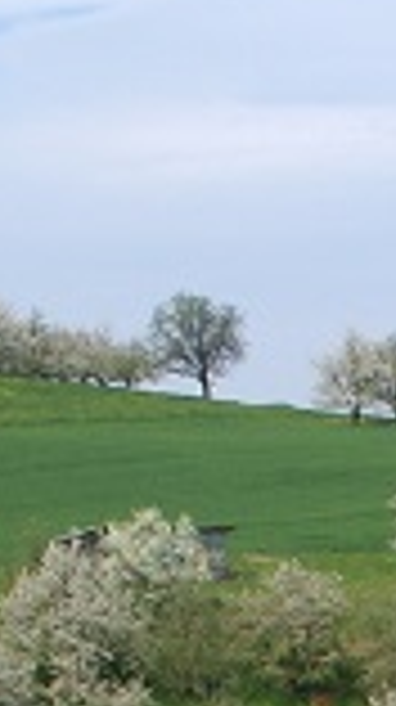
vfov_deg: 10.4
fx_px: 3706
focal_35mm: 198
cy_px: 1138
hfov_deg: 6.0
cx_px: 706
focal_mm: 22
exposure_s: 1/200
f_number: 10
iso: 100
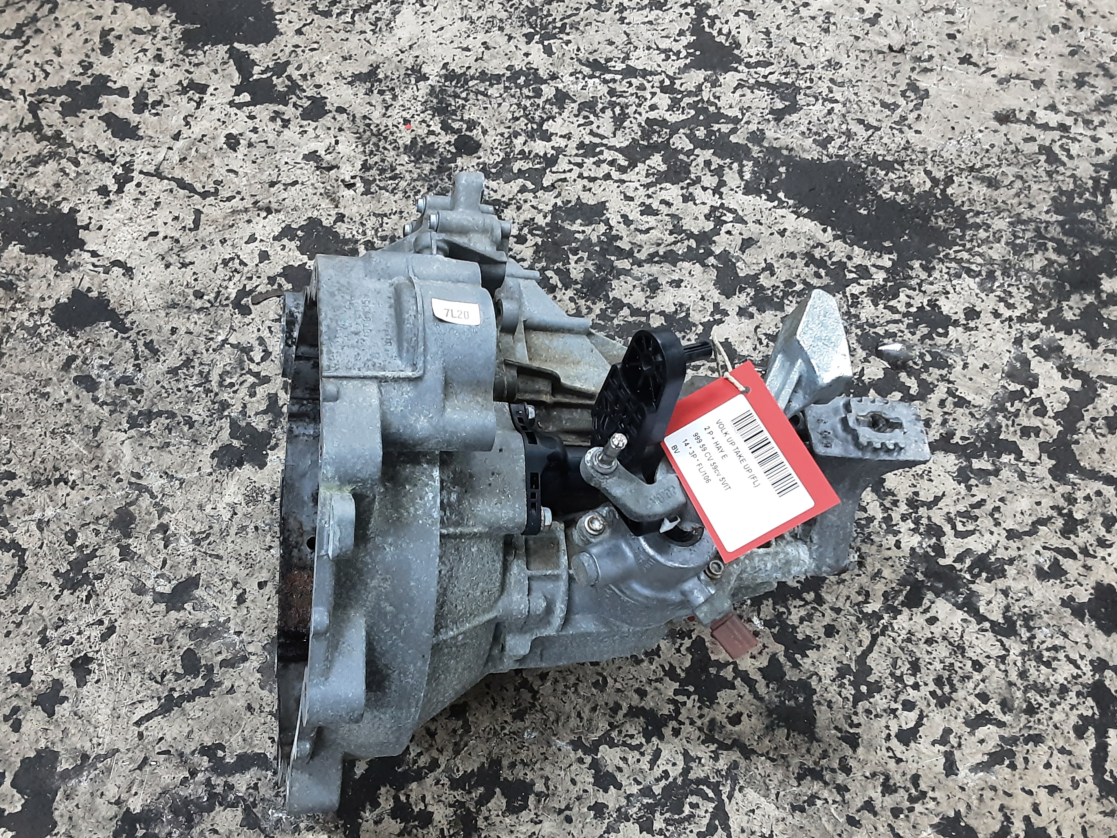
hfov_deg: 58.3
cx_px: 514
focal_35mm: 31
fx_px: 1000
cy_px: 472
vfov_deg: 45.3
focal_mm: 2.91
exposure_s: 1/25
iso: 200
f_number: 1.9
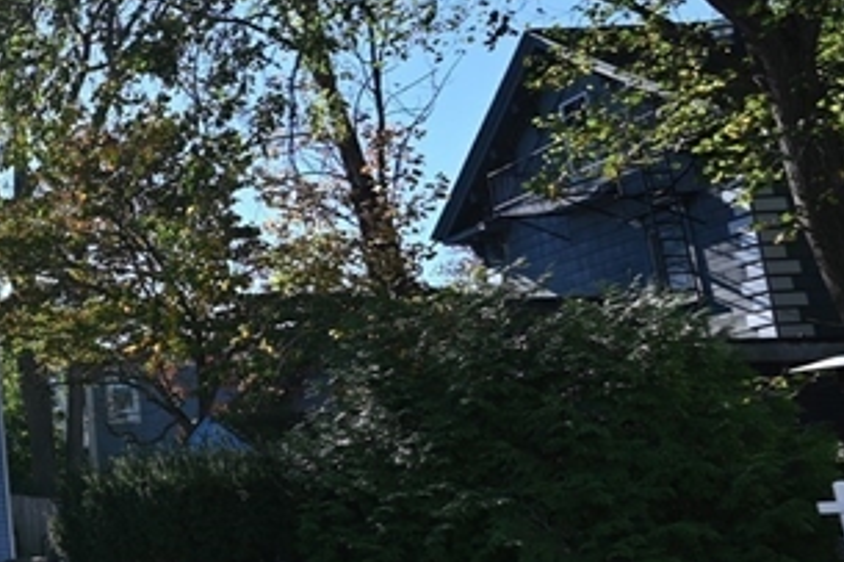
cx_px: -307
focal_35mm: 47
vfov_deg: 28.6
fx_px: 1101
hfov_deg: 30.7
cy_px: 314
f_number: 6.3
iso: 100
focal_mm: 14
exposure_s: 1/320
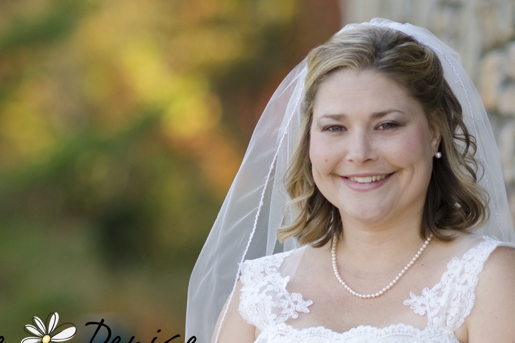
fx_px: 2973
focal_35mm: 208
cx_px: 285
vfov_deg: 6.6
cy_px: 269
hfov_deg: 9.9
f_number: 1.8
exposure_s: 1/1250
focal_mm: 85
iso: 320
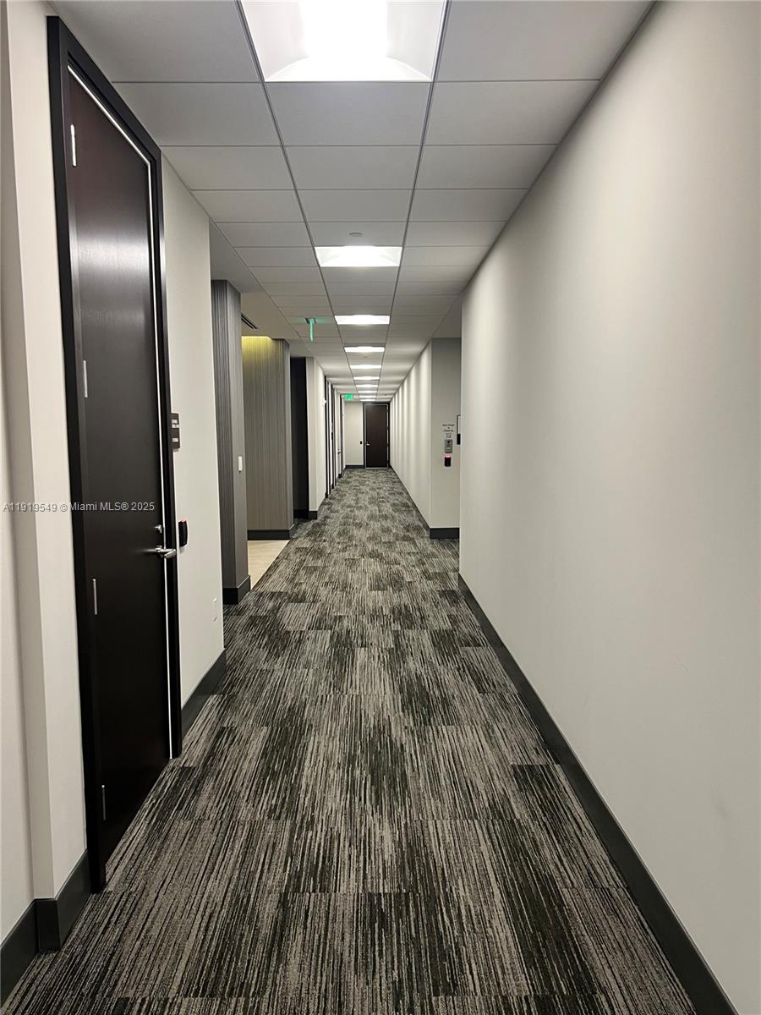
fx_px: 762
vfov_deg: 67.3
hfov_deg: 53.1
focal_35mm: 26
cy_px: 508
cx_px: 380
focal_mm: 5.7
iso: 100
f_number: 1.5
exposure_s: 1/60
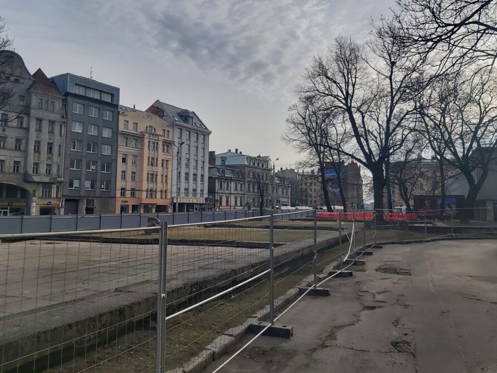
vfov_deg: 46.7
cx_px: 258
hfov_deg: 59.9
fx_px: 431
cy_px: 161
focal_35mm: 30
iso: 64
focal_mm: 3.92
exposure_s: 1/3699
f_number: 1.7
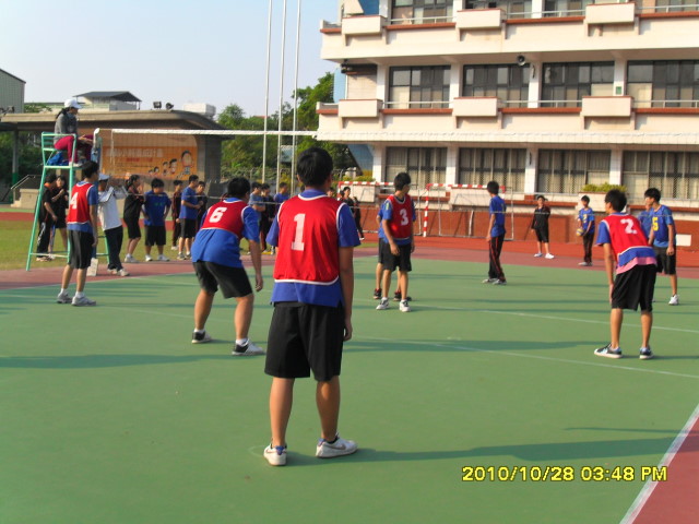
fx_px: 1010
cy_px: 262
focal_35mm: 50
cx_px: 350
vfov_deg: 29.1
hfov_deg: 38.2
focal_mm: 8.8
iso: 100
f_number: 11.1
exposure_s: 1/90
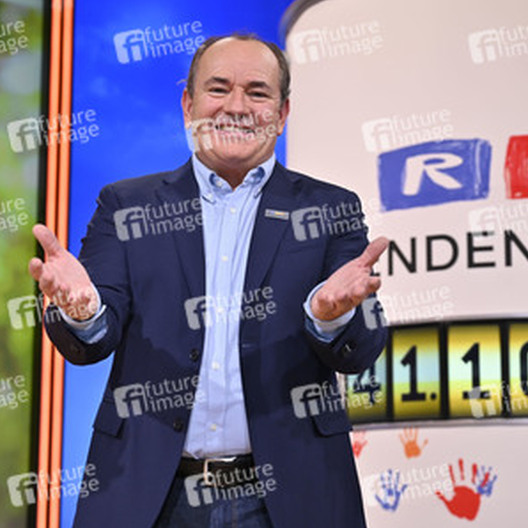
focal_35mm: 72
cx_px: 361
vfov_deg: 24.0
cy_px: 264
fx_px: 1242
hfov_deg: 23.9
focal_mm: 56
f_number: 4
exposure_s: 1/200
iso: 800
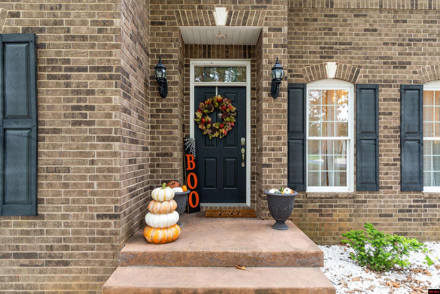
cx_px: 220
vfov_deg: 60.6
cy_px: 147
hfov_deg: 82.4
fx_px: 251
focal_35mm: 21
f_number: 9
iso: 200
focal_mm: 13.7
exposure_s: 1/13
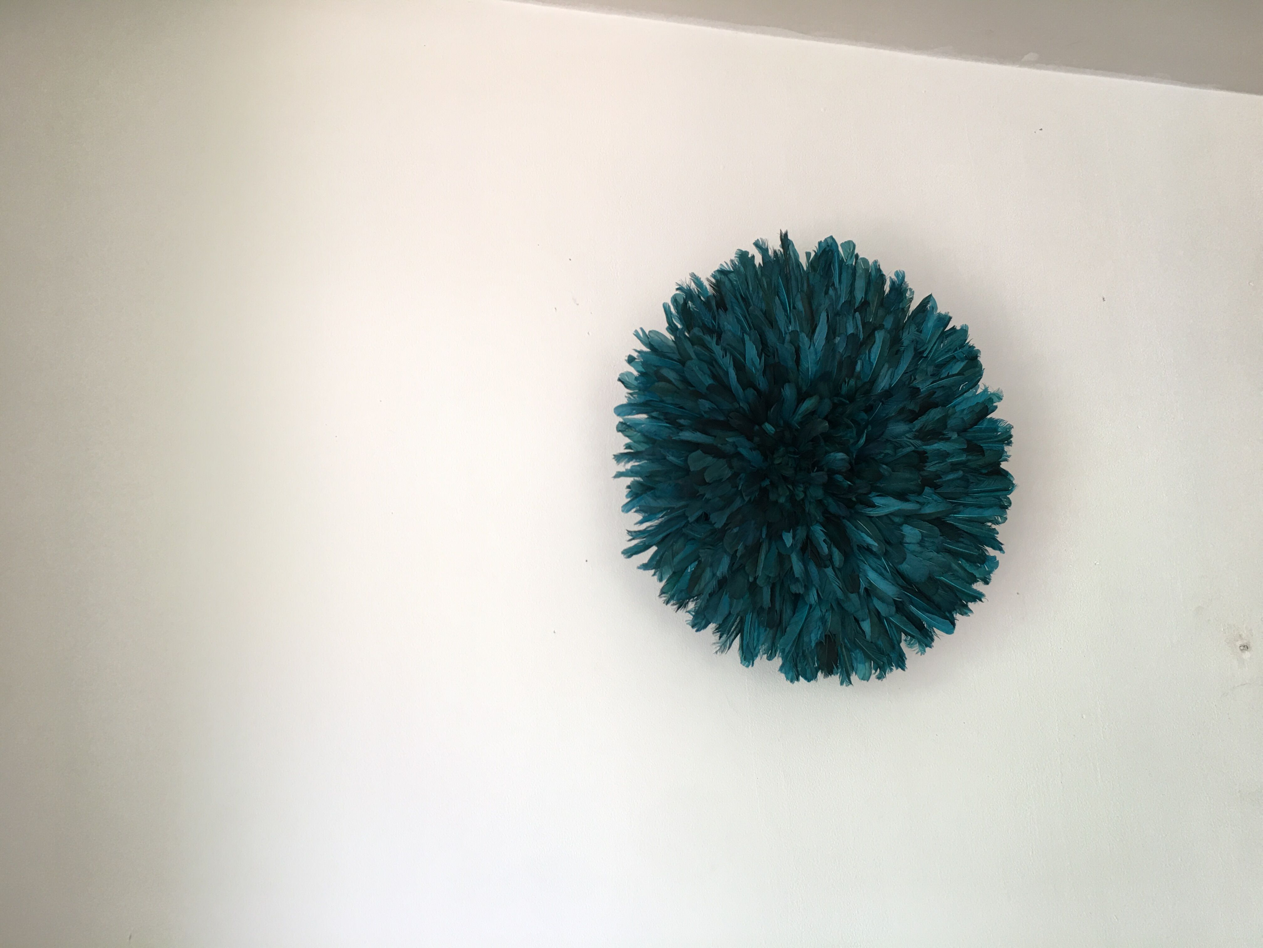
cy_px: 474
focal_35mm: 29
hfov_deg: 61.7
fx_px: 1058
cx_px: 632
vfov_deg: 48.2
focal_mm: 4.15
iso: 32
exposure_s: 1/17
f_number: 2.2
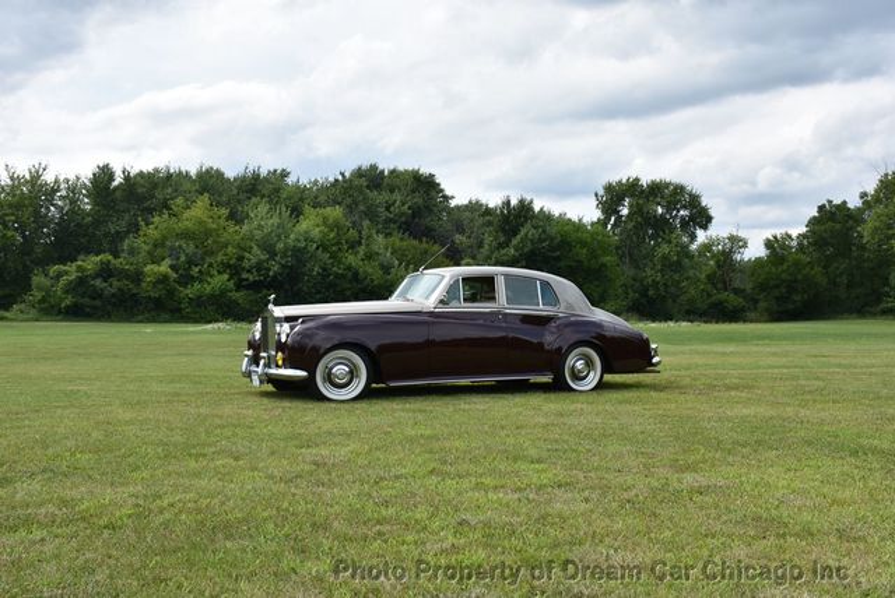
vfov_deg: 36.9
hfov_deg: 53.1
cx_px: 448
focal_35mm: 36
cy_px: 299
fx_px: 896
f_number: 8
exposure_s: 1/500
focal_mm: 24
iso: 200
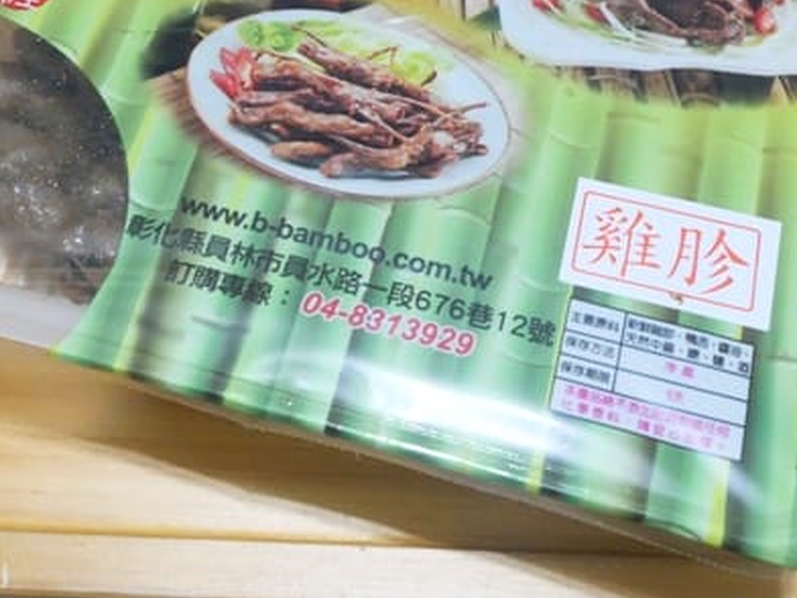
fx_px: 1174
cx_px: 334
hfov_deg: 37.4
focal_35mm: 51
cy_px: 197
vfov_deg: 28.4
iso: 3200
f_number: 10
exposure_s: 1/25
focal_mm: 15
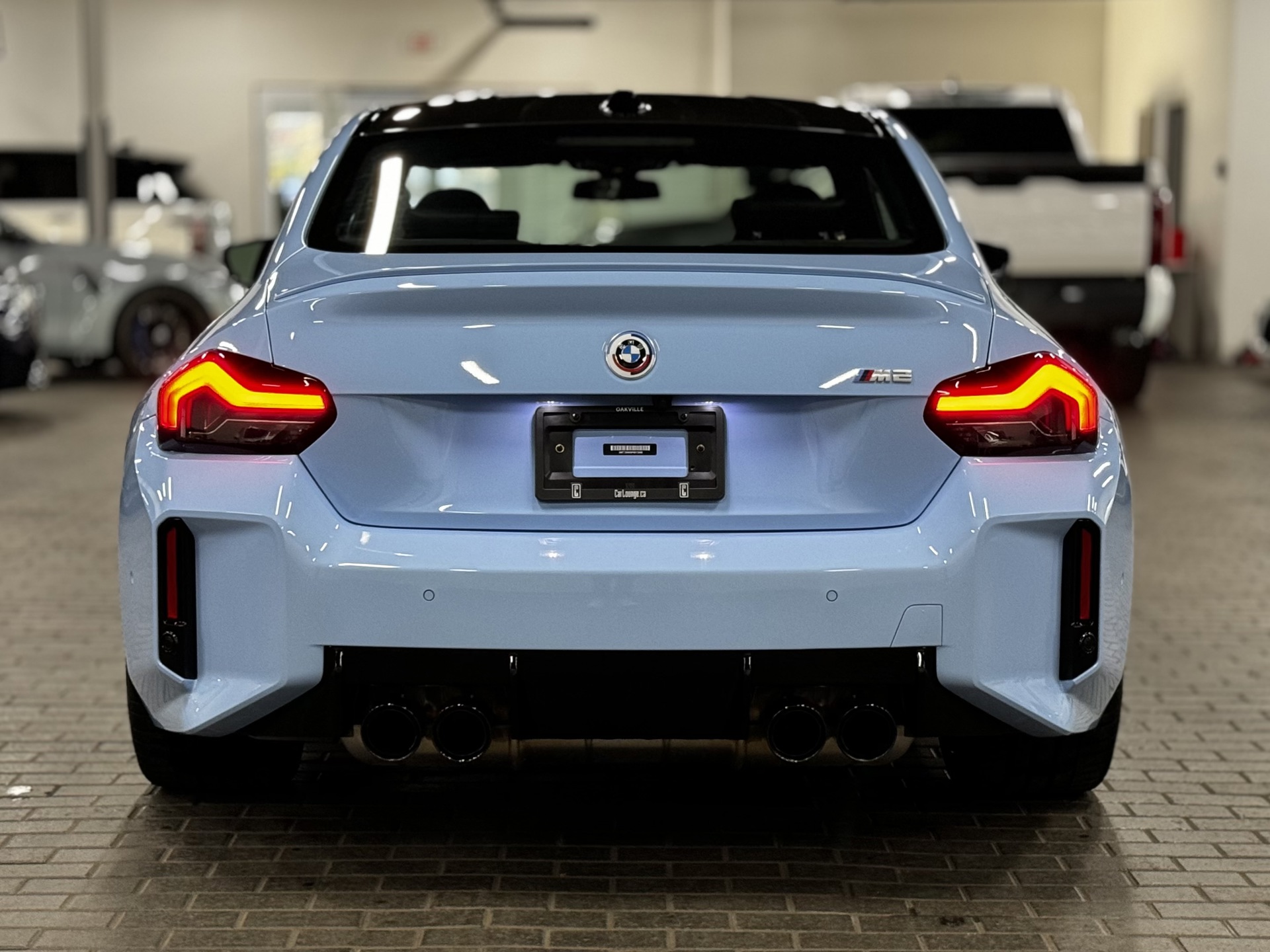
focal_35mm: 48
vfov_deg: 30.3
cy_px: 476
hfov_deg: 39.7
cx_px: 635
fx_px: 1761
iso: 160
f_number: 1.78
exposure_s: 1/60
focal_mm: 6.86
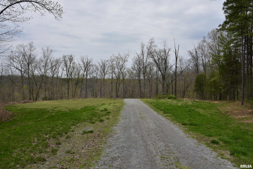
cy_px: 84
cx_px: 126
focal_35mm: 24
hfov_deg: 73.7
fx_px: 169
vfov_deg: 53.2
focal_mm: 24
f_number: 11
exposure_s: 1/500
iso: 400
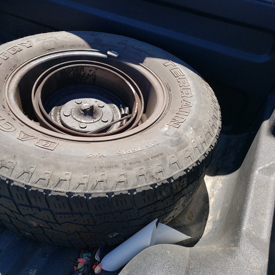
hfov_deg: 50.6
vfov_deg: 51.1
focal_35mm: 32
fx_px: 288
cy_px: 143
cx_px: 103
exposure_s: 1/1250
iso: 50
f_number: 1.5
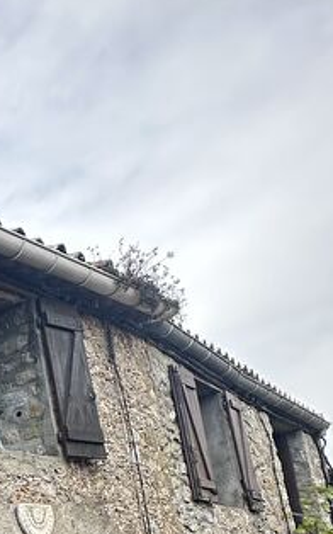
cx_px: -287
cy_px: 553
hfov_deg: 18.7
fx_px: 741
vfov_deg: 35.2
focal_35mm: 51
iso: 40
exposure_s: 1/319
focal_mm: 2.22
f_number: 2.2
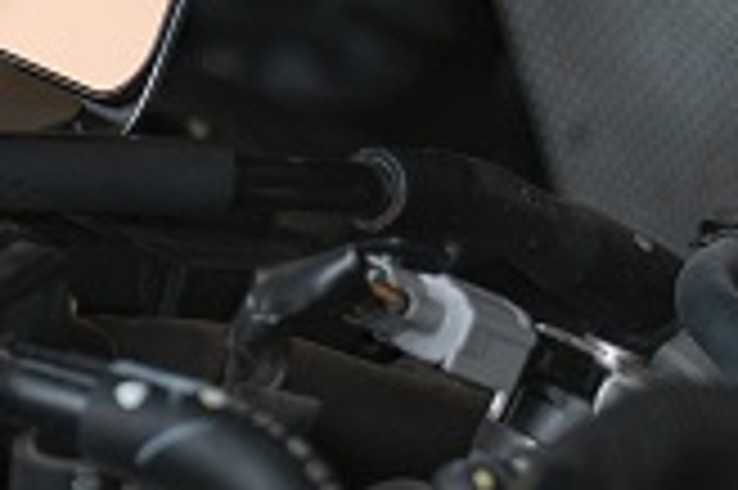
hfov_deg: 8.3
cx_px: -648
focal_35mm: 239
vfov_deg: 5.7
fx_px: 4895
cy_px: -173
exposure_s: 1/250
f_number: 2.8
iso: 125
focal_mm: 49
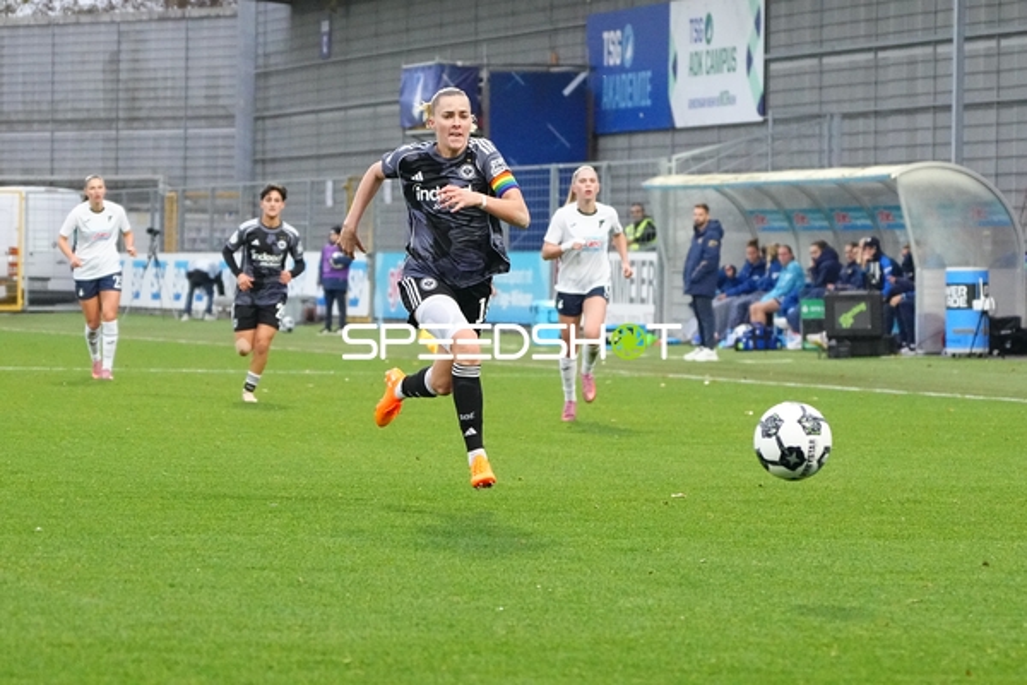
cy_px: 342
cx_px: 514
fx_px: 5990
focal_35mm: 210
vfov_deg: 6.5
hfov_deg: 9.8
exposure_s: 1/1600
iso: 10000
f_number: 5.6
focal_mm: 140
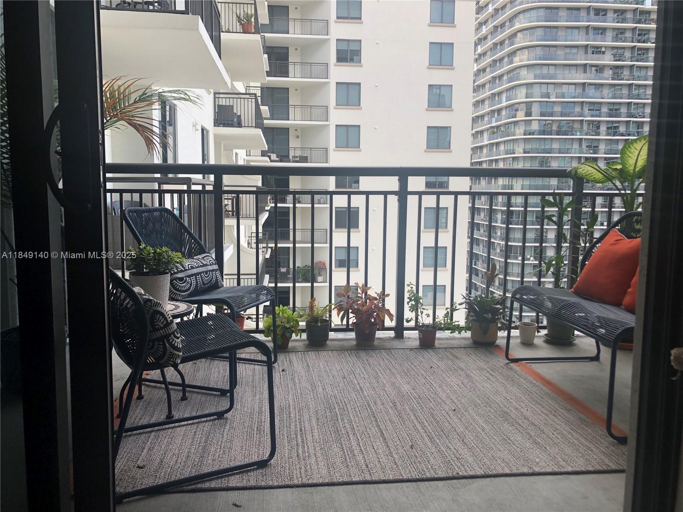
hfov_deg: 63.4
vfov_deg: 49.7
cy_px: 256
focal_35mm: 28
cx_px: 342
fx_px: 552
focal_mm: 3.99
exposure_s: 1/120
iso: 25
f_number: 1.8
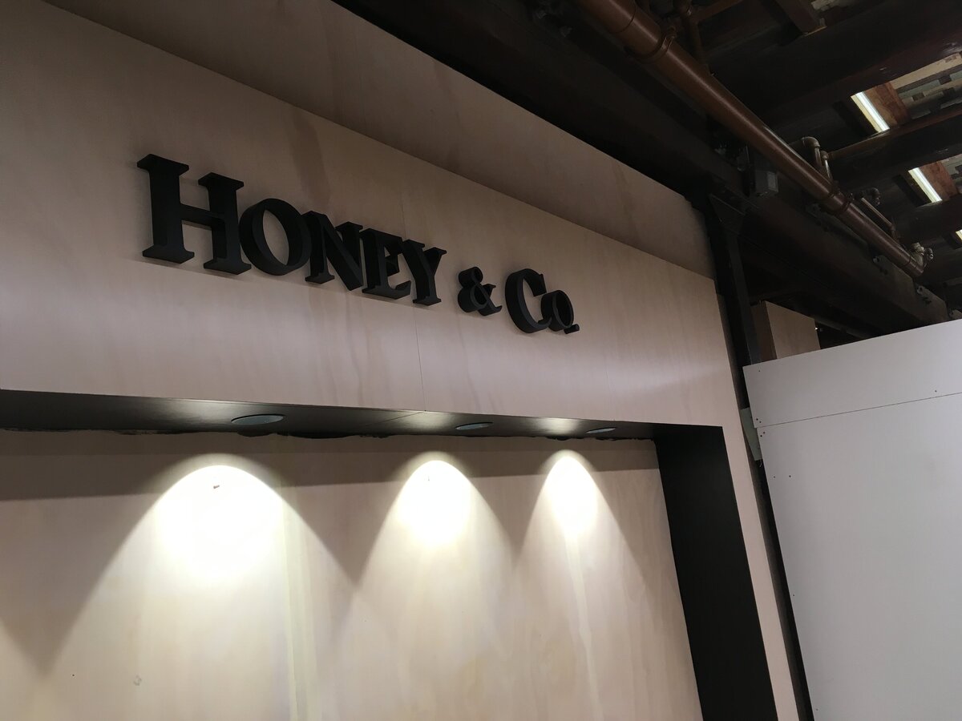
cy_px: 360
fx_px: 806
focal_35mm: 29
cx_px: 481
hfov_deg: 61.7
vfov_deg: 48.2
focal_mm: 4.15
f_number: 2.2
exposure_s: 1/33
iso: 32
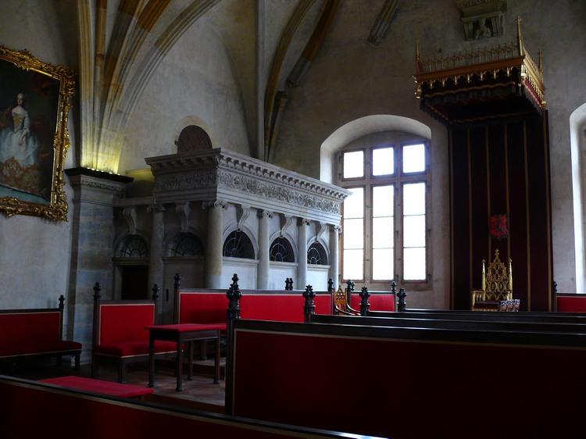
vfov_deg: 40.7
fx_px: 592
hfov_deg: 52.6
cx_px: 293
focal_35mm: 35
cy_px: 220
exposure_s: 1/20
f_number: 2.8
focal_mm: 7.4
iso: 200
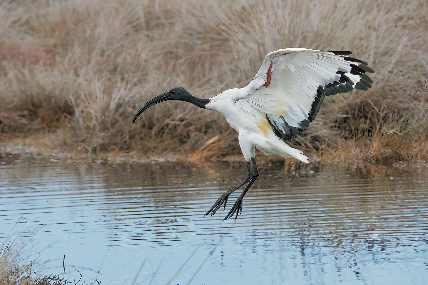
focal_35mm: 399
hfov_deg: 5.2
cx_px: 214
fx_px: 4743
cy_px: 142
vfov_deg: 3.4
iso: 10000
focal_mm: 266
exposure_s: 1/1000
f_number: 8
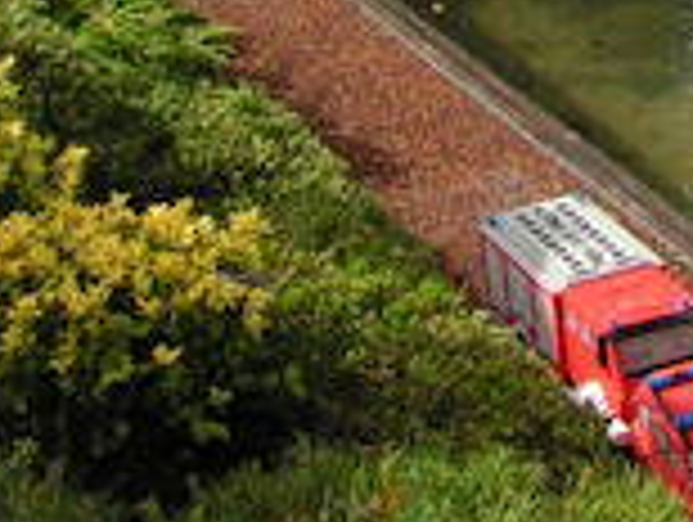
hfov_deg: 10.7
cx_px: 1395
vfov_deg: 8.3
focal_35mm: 168
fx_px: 3369
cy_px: -578
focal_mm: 6.3
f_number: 5.6
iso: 50
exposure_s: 1/160
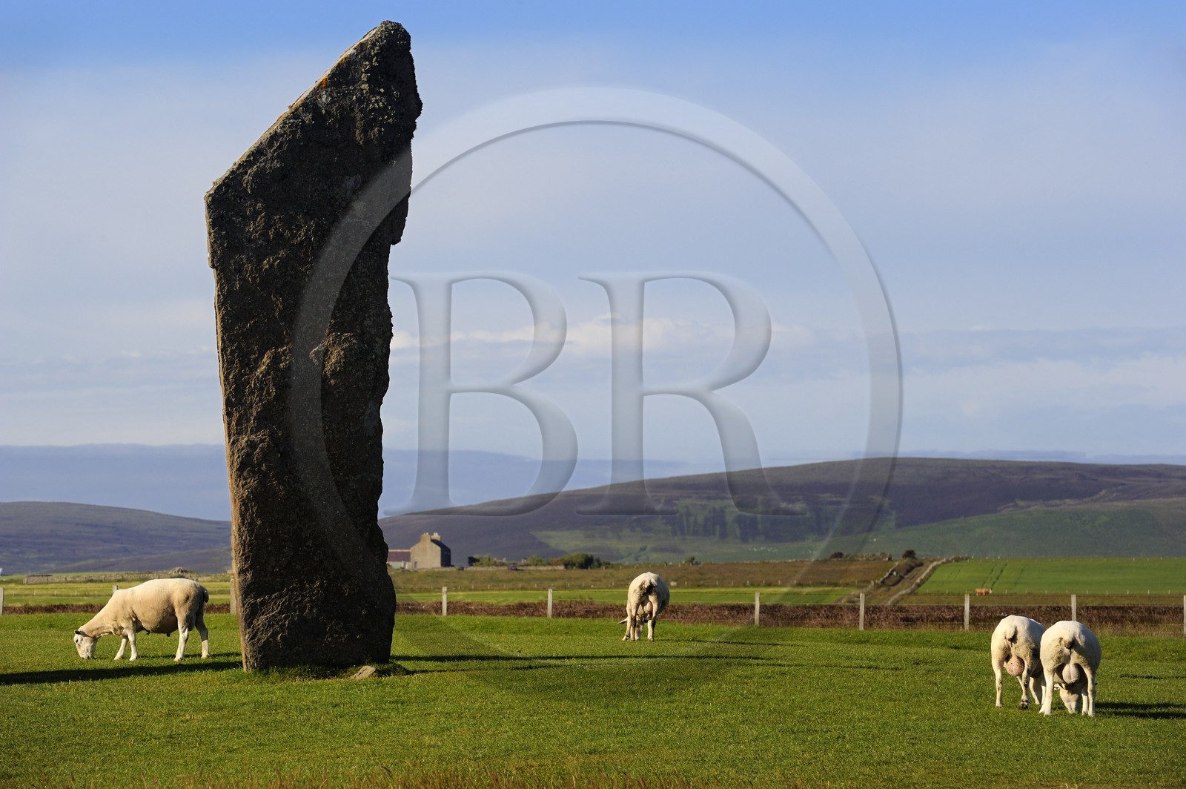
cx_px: 593
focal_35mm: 175
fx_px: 5760
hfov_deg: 11.8
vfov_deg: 7.8
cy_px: 394
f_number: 10
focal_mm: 175
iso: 400
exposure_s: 1/800
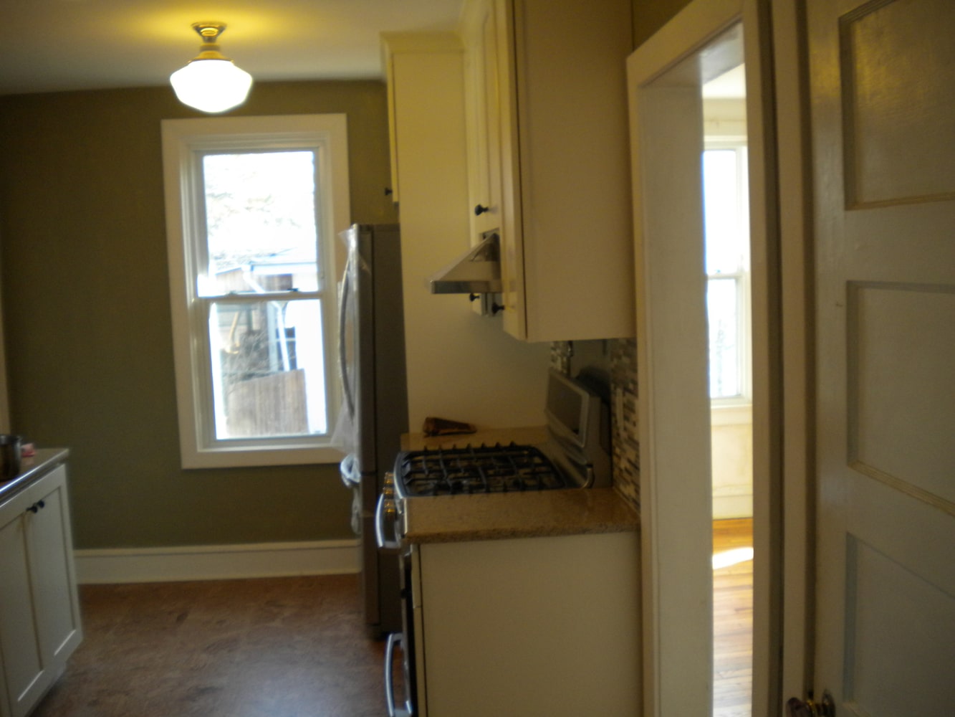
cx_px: 478
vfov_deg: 40.7
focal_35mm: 35
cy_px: 358
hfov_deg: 52.6
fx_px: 966
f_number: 3.1
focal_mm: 6.3
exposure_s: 1/67
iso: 213
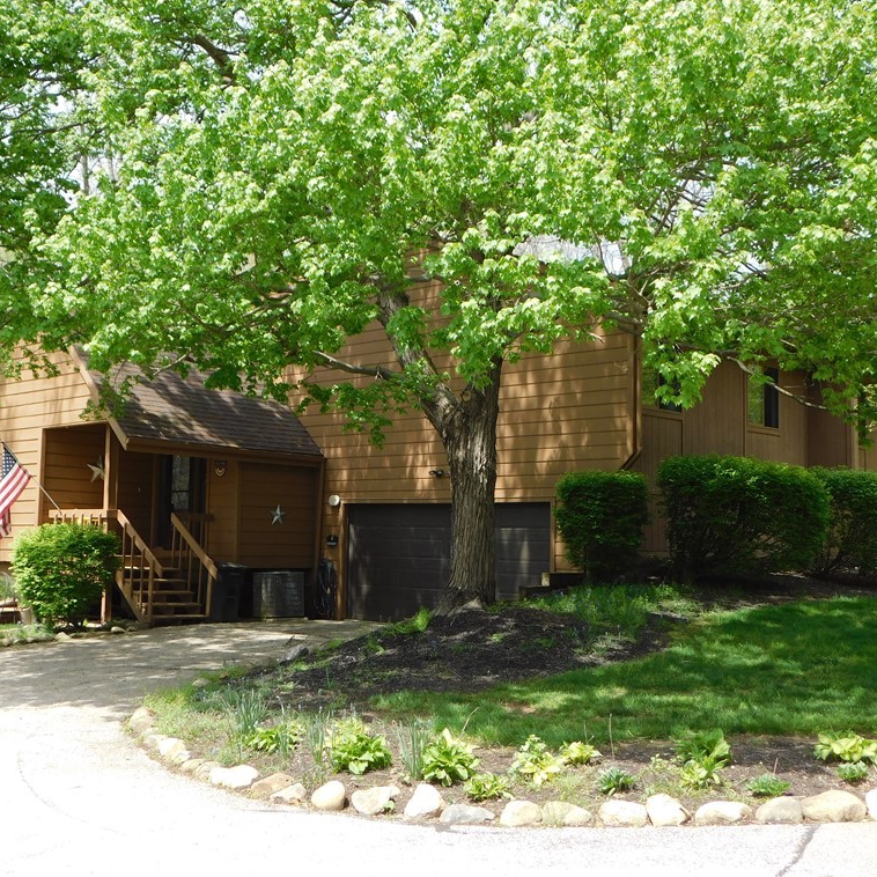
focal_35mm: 43
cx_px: 376
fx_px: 1233
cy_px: 435
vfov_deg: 39.2
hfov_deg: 39.1
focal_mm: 6.3
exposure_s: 1/400
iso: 125
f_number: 3.5
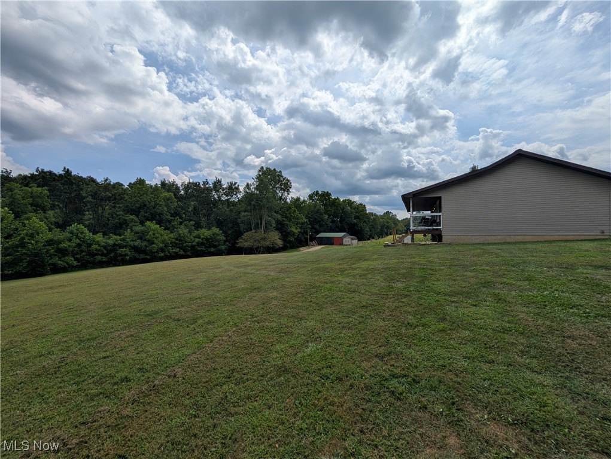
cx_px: 306
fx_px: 212
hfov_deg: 110.5
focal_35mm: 12
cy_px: 230
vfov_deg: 94.6
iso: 55
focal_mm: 2.02
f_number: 1.7
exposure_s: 1/6494
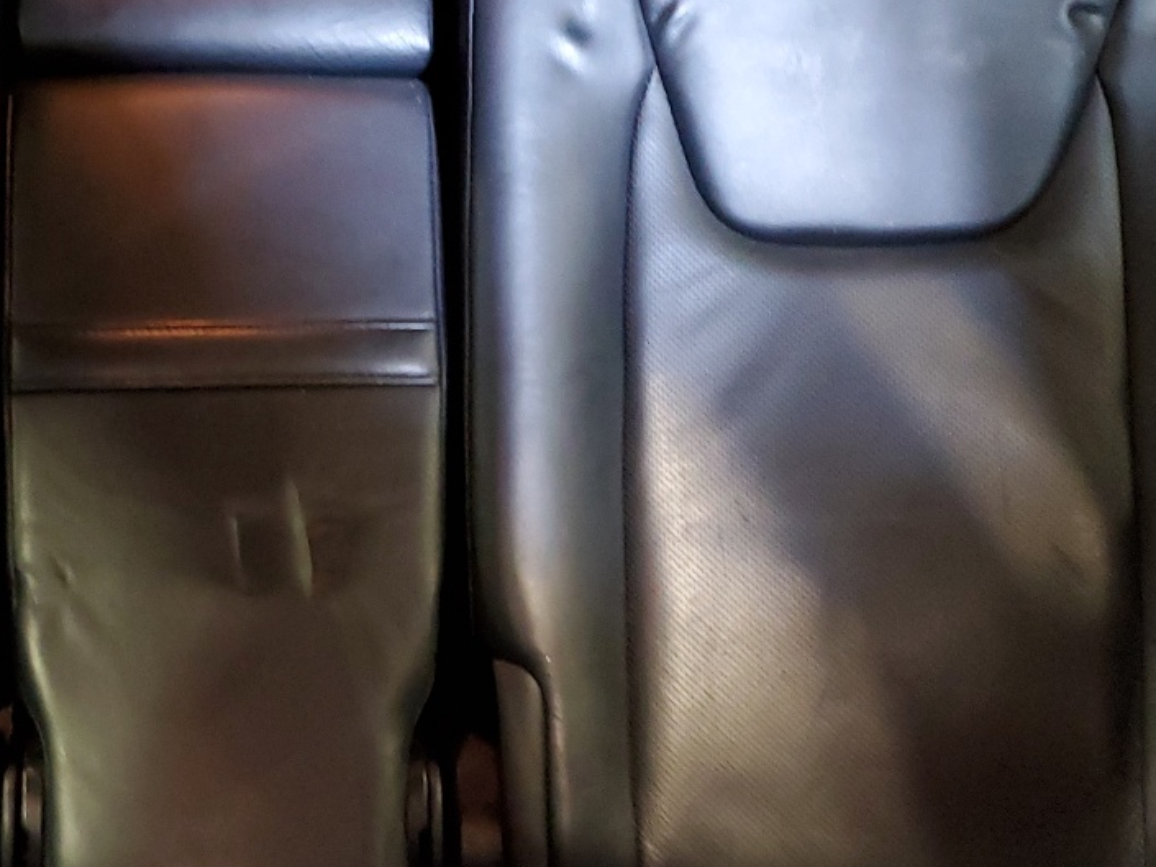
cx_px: 254
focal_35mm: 59
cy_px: 531
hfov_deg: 31.9
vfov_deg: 24.8
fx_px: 1971
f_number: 1.5
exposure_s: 1/15
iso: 348
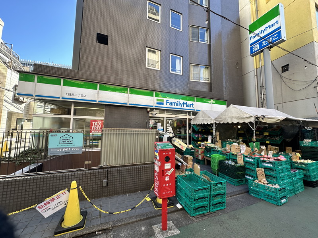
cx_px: 159
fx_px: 129
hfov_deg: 102.1
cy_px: 119
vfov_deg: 85.7
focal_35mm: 14
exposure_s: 1/185
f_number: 2.2
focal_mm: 2.22
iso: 40
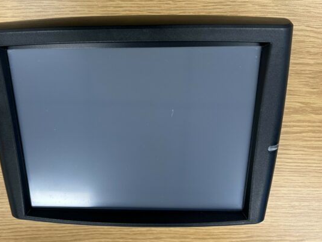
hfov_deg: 57.9
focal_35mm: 31
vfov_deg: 45.4
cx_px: 131
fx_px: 288
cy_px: 112
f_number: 1.5
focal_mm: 5.7
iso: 100
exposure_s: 1/100
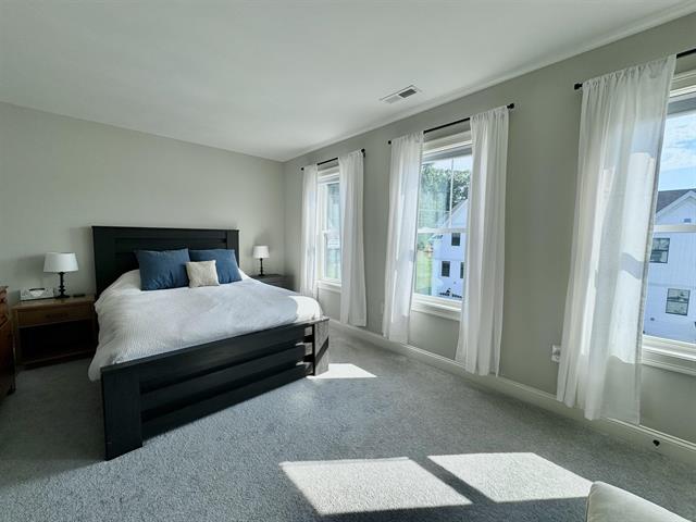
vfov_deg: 85.7
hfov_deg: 102.1
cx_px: 348
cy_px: 261
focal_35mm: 14
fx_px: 281
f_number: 2.2
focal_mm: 2.22
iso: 40
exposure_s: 1/412
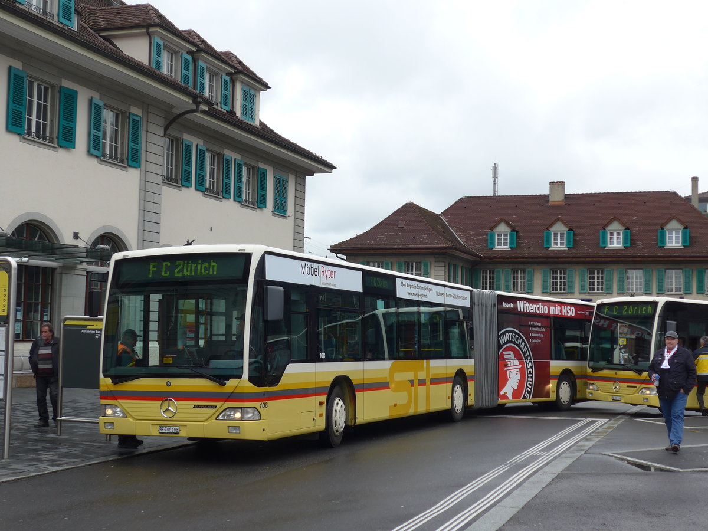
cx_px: 354
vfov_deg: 29.7
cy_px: 266
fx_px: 1002
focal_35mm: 49
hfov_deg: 38.9
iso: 80
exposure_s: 1/800
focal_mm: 10.1
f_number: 3.2
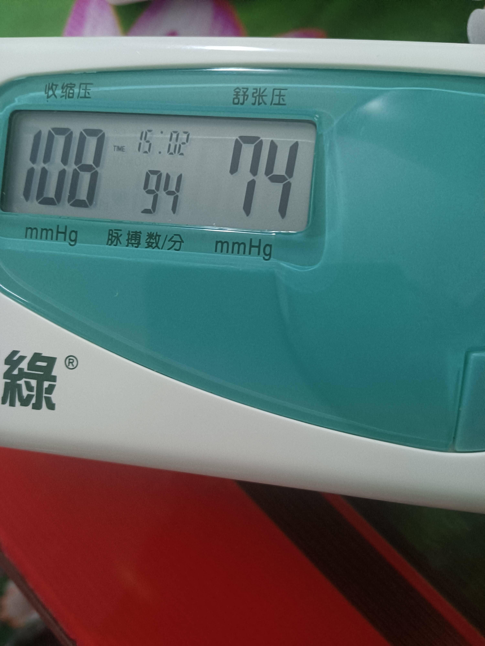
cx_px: 242
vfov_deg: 67.3
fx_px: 486
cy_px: 323
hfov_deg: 53.1
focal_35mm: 26
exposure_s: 1/25
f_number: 1.8
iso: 1159
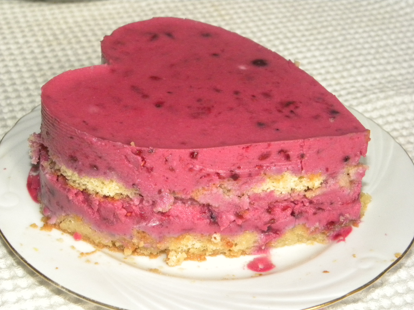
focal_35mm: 76
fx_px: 909
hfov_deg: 25.7
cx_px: 205
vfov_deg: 19.4
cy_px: 156
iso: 400
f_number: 4
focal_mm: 13.4
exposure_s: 1/30
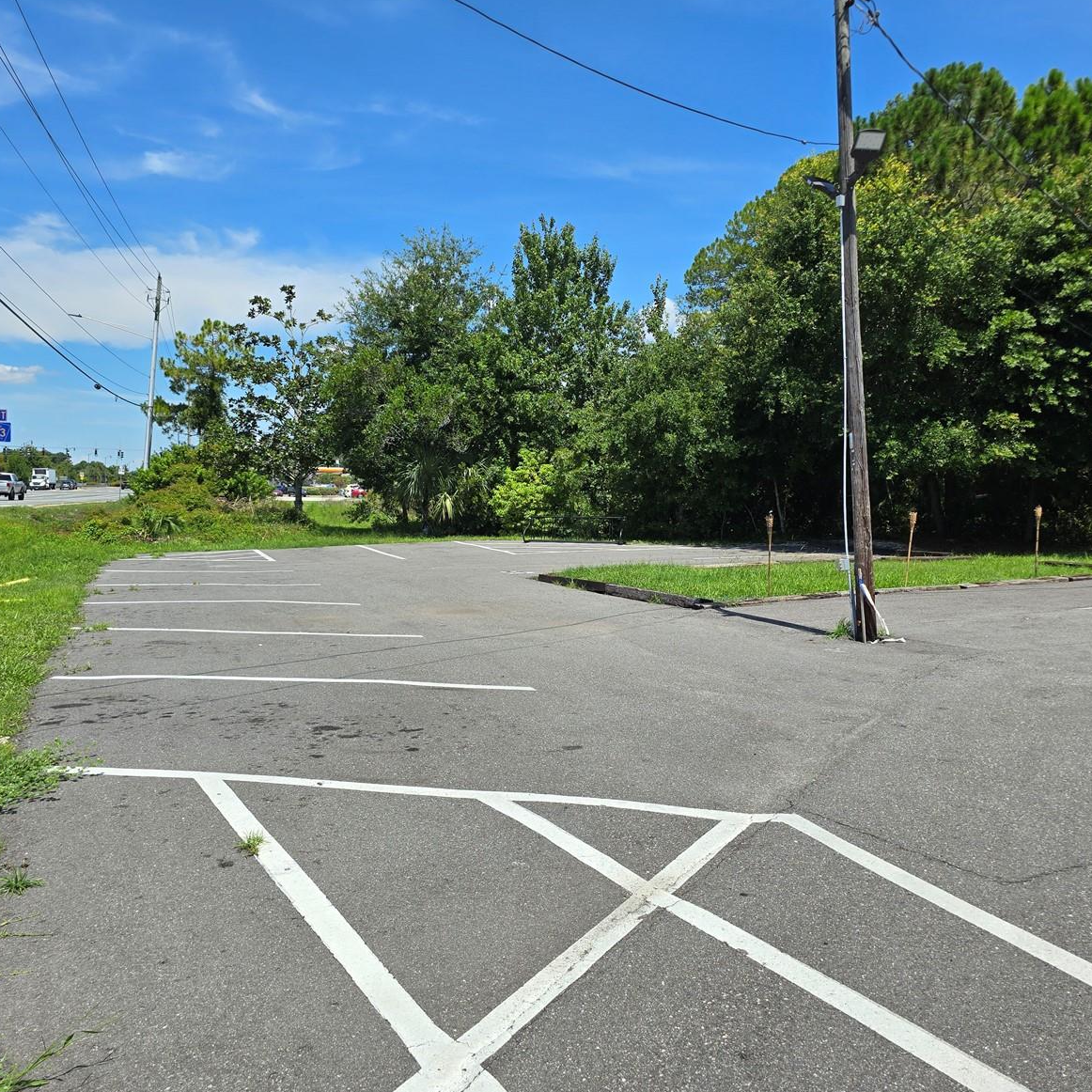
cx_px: 533
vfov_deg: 57.3
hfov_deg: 57.3
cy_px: 542
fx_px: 999
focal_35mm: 28
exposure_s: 1/823
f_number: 1.7
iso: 12
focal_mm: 6.3
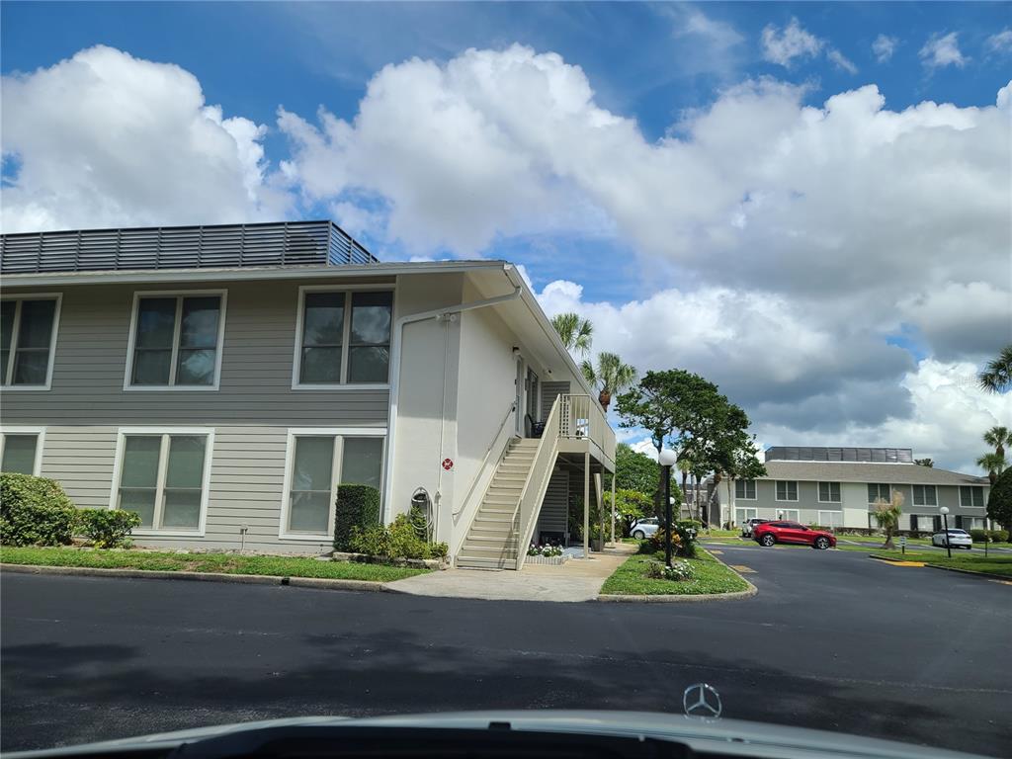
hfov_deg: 69.4
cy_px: 380
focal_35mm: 25
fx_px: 731
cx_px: 506
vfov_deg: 54.9
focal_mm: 7
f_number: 1.8
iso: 16
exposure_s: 1/829
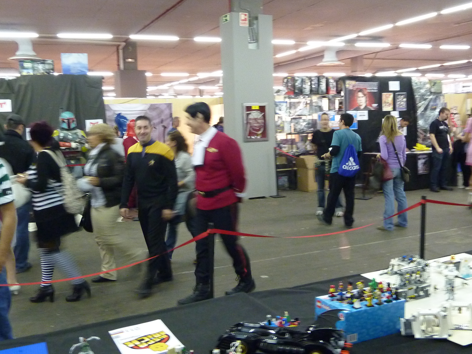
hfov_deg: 51.4
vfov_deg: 39.7
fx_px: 491
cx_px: 236
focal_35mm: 36
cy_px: 177
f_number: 3.3
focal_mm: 4.1
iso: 400
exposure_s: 1/8
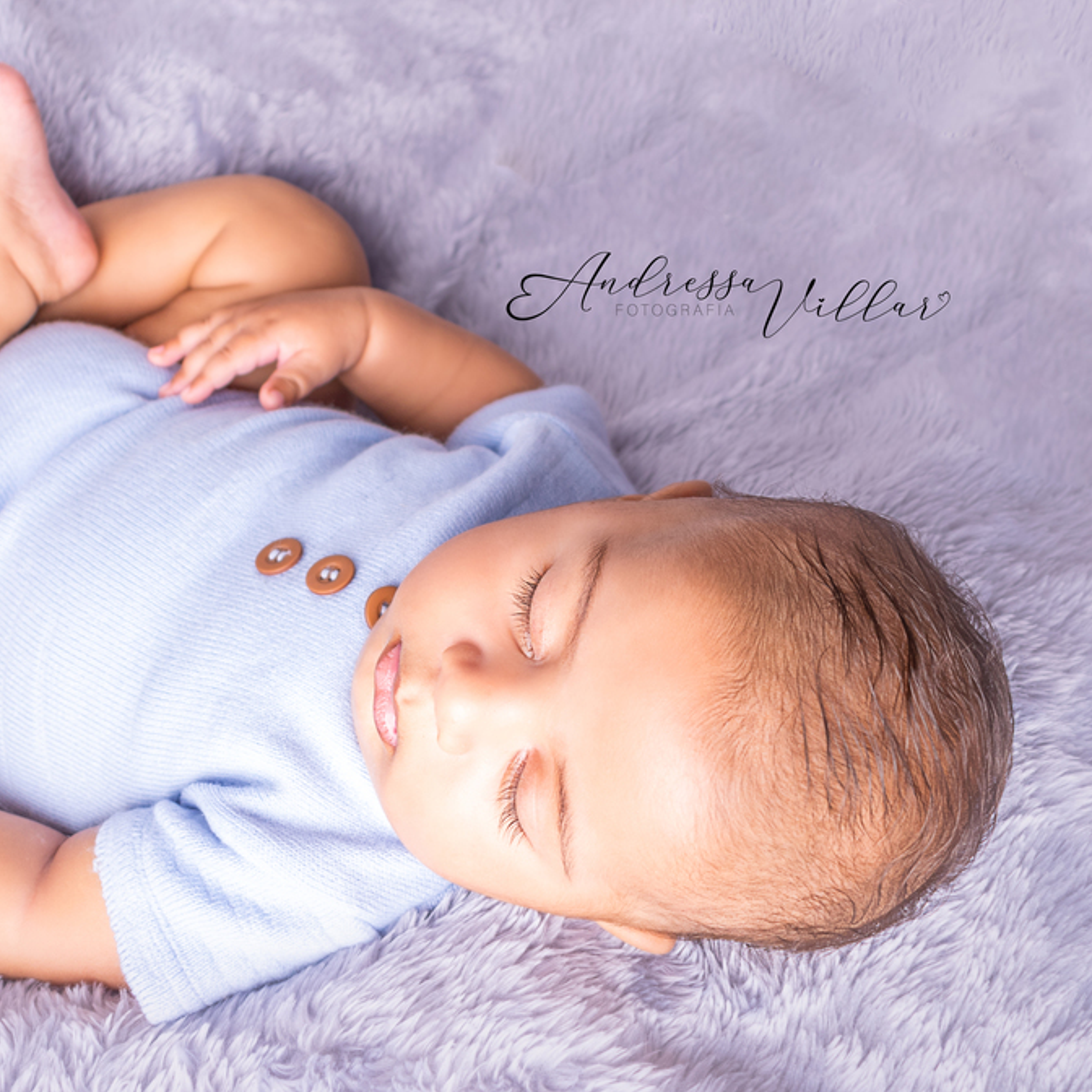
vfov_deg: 40.9
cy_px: 502
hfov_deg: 40.3
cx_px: 340
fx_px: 1463
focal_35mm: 41
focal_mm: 18
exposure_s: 1/160
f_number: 3.5
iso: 100
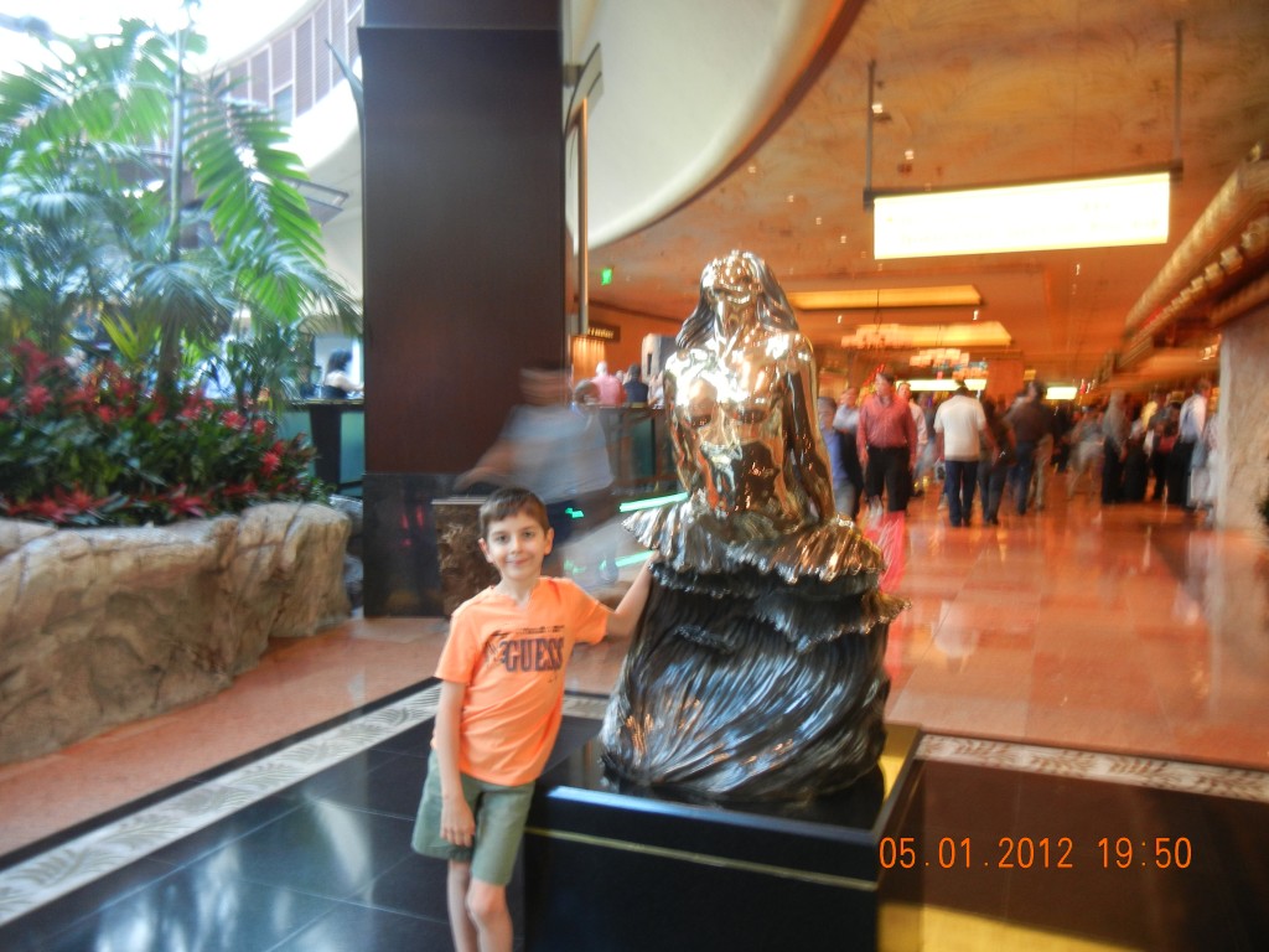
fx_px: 1100
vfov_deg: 46.8
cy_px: 476
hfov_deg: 60.0
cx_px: 634
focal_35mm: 30
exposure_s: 1/2.5
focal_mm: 5.4
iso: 200
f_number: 3.5
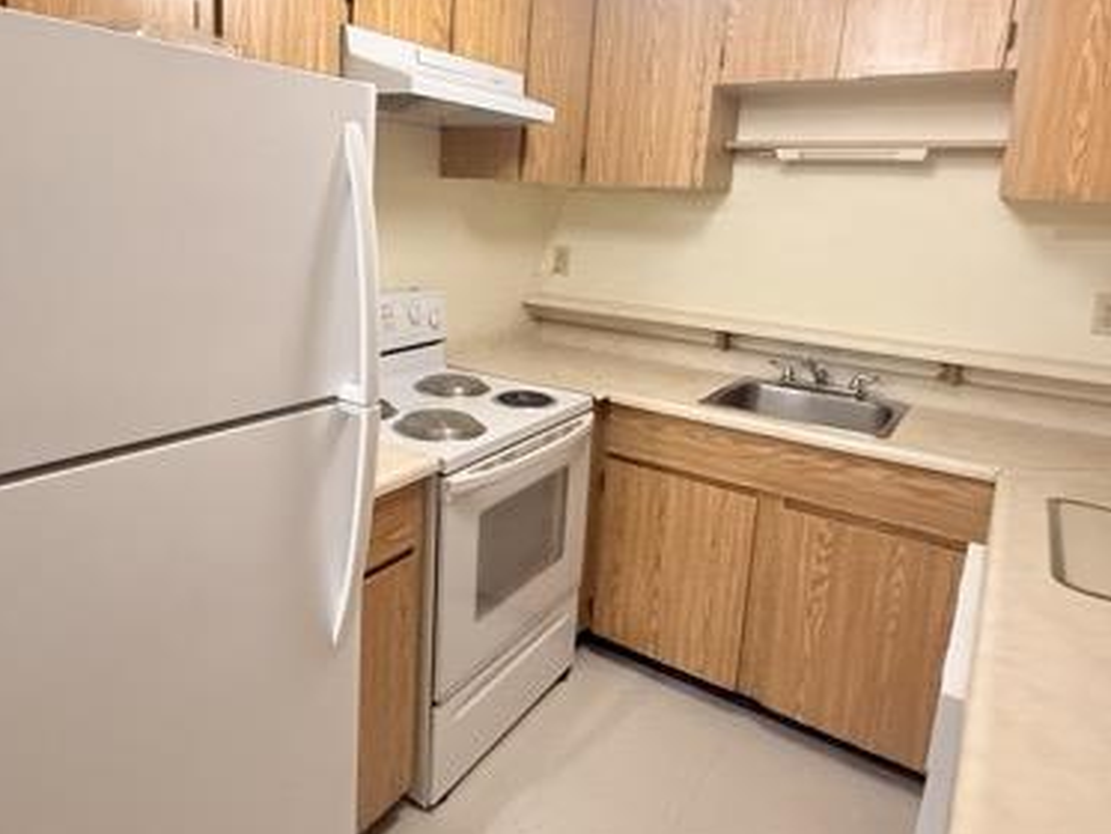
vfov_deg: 56.3
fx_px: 771
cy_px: 325
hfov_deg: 70.9
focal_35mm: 24
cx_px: 447
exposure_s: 1/60
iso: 640
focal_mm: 2.22
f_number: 2.2
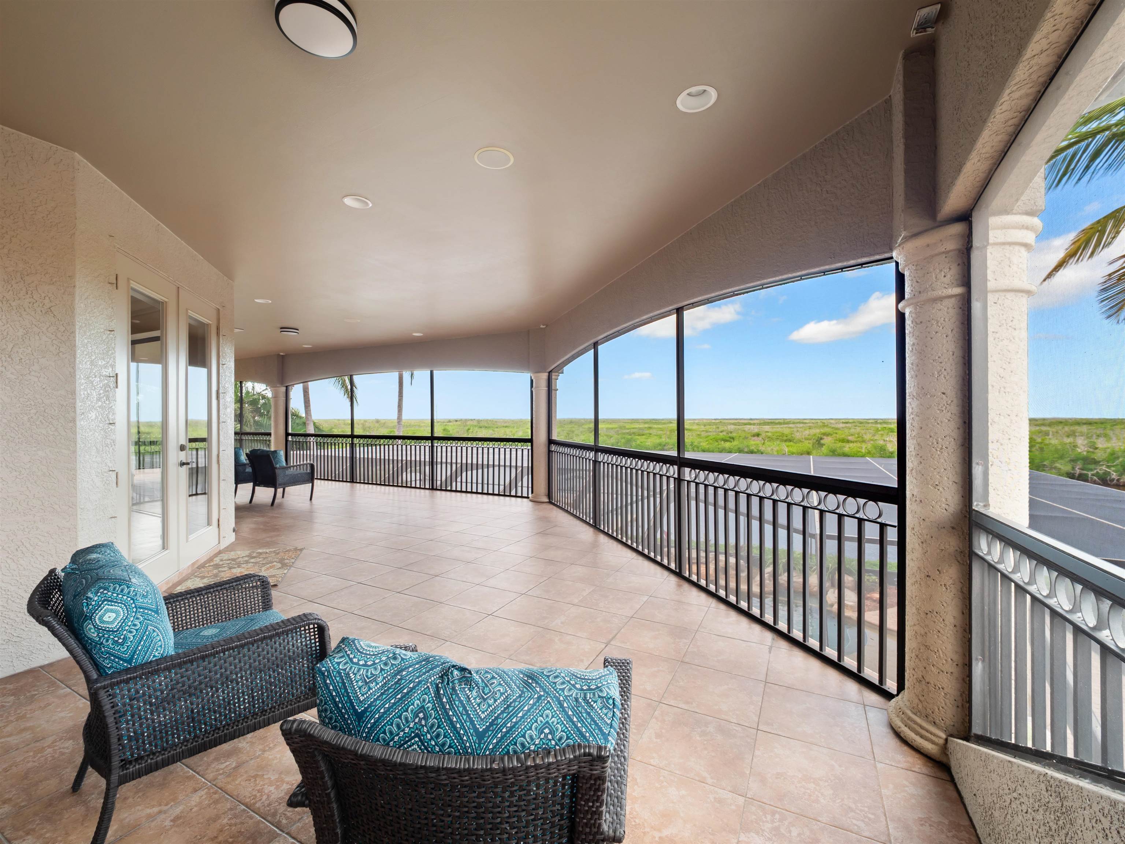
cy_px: 422
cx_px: 562
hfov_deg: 102.1
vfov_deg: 85.7
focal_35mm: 14
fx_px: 455
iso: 200
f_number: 7.1
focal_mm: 7
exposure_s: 1/10
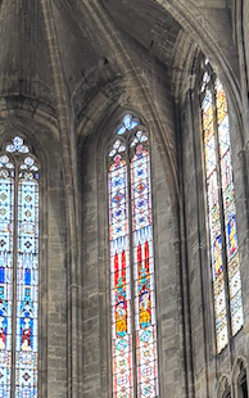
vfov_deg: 17.7
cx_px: 80
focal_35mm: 105
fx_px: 1139
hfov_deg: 12.5
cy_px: 598
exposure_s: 1/50
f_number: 1.78
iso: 320
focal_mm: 6.76
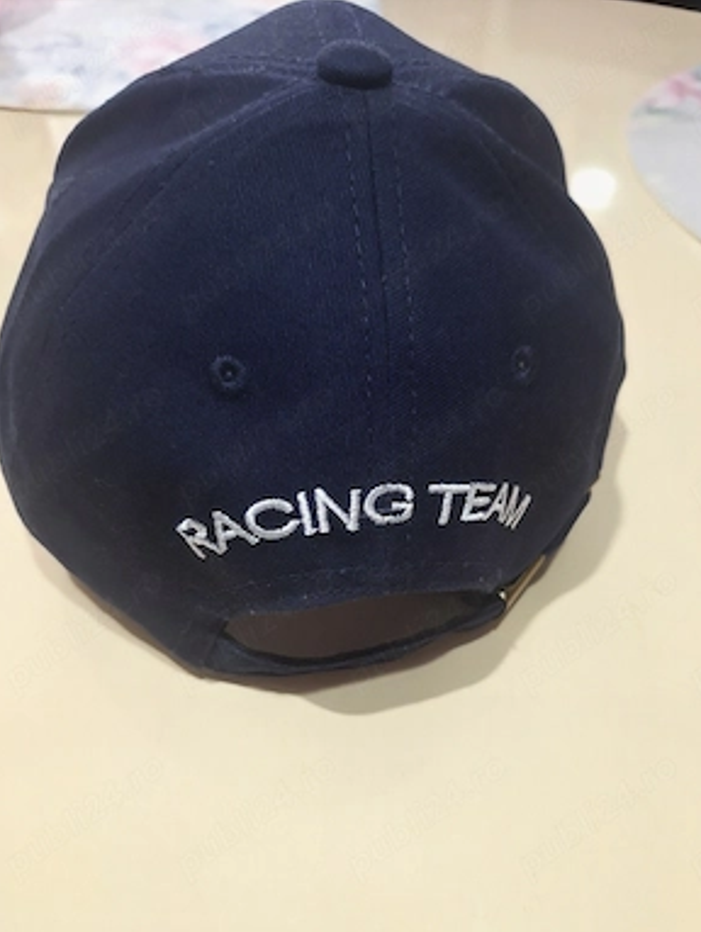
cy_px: 484
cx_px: 341
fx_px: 647
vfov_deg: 71.5
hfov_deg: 56.9
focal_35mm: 24
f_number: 1.8
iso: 200
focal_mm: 5.54
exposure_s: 1/50
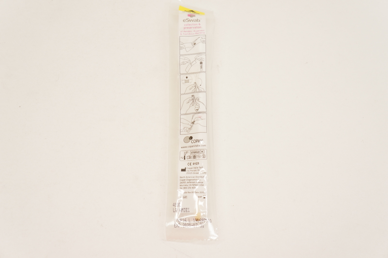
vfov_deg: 28.0
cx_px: 194
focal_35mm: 48
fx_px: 517
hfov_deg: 41.2
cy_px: 129
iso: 400
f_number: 7.1
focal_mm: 32
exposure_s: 1/60
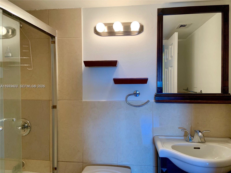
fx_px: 174
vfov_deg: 53.1
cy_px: 86
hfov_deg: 67.3
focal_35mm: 26
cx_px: 116
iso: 64
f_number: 1.8
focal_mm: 4.25
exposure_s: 1/60
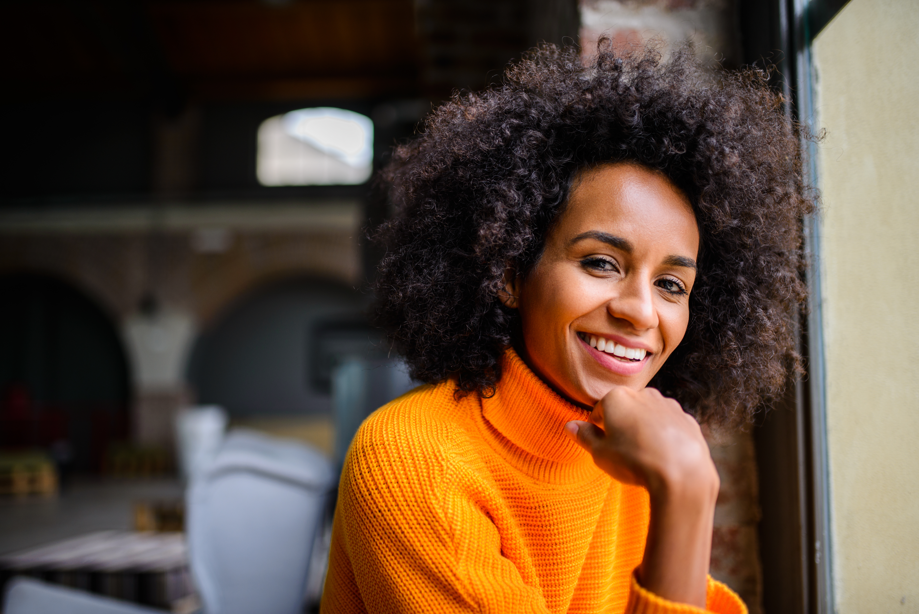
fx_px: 894
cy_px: 307
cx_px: 460
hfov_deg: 54.4
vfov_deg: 37.9
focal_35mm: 35
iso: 80
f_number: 1.4
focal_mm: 35
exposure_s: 1/320
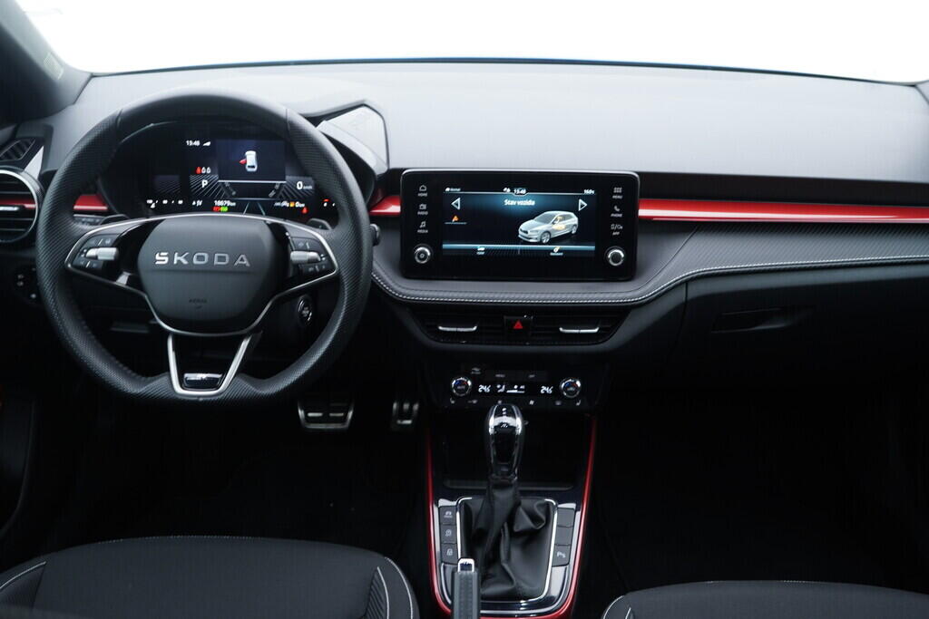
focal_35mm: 36
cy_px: 310
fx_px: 929
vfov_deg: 36.9
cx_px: 464
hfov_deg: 53.1
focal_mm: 24
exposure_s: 1/40
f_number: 2.8
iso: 200
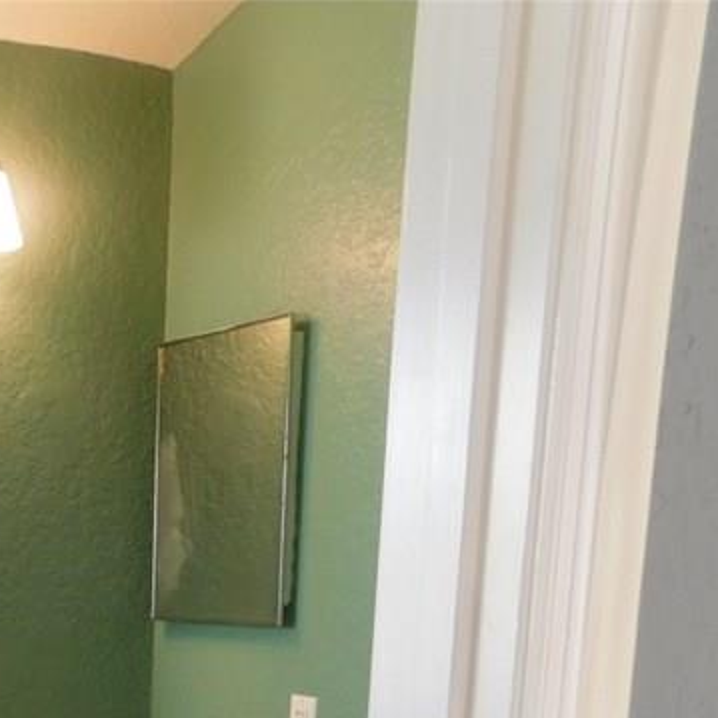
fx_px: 1361
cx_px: -192
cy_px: 766
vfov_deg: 27.4
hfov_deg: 25.7
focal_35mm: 58
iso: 125
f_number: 3
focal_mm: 4
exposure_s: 1/50
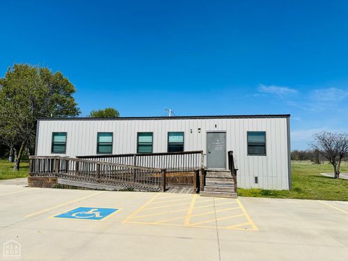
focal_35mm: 24
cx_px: 174
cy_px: 130
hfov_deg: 71.6
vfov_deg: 56.8
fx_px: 241
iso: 80
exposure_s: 1/8929
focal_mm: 6.86
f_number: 1.78
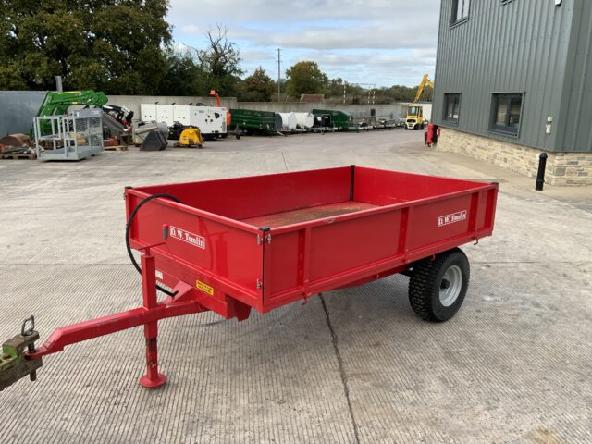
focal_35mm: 29
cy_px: 222
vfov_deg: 48.2
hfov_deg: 61.7
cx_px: 296
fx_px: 496
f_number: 1.8
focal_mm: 3
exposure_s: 1/461
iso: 16
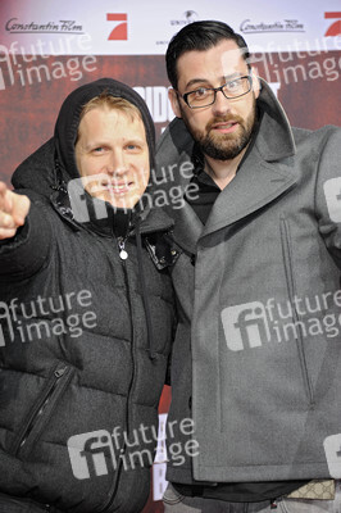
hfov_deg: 10.1
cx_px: 170
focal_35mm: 135
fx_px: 1921
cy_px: 256
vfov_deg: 15.2
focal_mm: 135
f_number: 5.6
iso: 500
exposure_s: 1/160
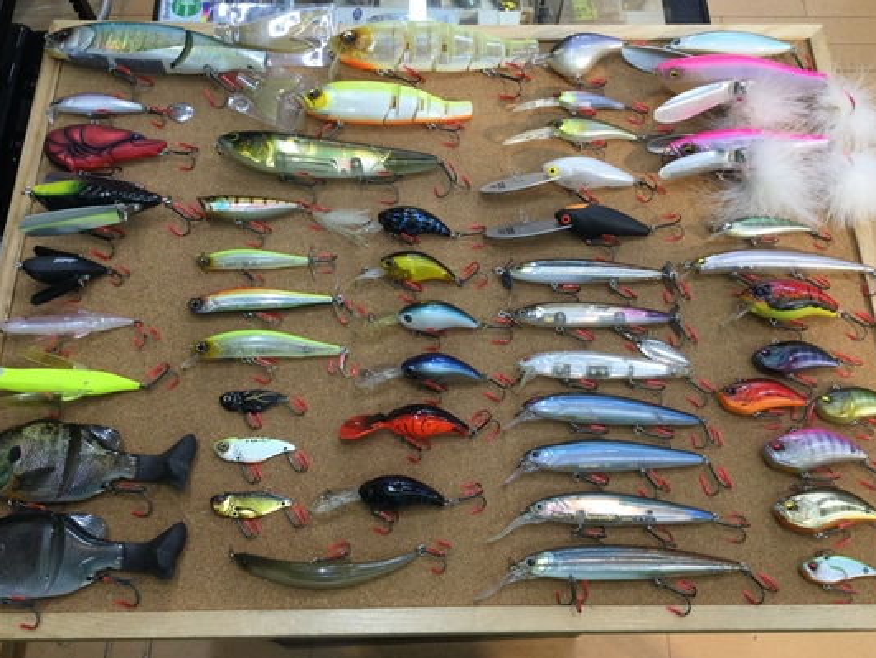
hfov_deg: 52.6
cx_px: 440
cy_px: 315
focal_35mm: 35
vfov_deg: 40.7
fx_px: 886
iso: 32
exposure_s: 1/40
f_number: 2.4
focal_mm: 3.3
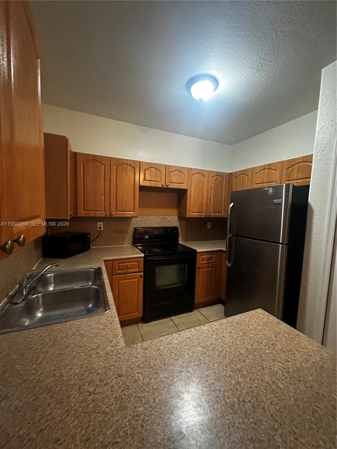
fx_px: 182
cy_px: 224
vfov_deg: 102.1
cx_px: 168
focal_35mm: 14
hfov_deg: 85.7
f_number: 2.2
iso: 1000
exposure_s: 1/40
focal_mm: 2.22
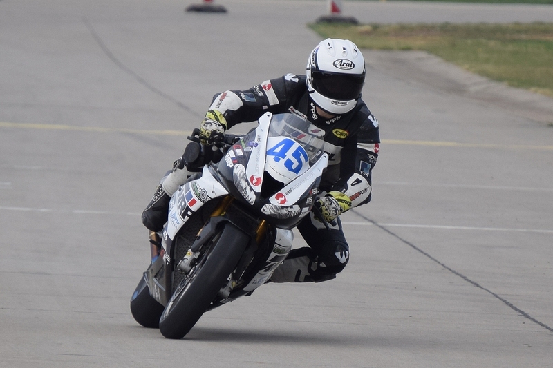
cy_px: 184
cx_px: 276
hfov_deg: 6.9
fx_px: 4607
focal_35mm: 300
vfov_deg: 4.6
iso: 400
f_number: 5.6
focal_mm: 200
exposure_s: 1/1250
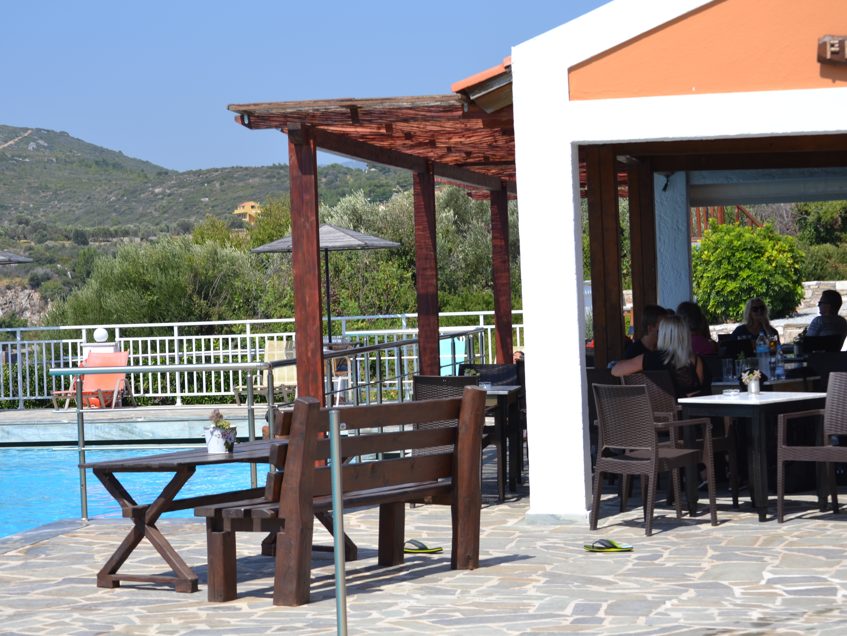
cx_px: 408
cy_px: 318
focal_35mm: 90
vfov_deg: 16.5
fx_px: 2191
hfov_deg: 21.9
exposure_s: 1/250
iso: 100
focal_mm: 55
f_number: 8
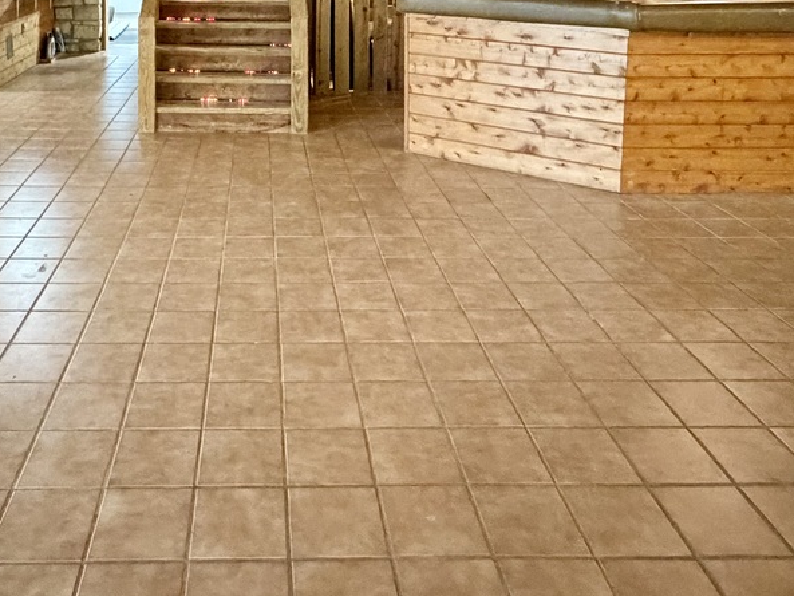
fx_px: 780
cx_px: 274
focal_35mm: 34
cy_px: -17
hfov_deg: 53.1
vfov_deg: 36.9
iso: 1000
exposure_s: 1/40
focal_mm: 2.22
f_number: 2.2
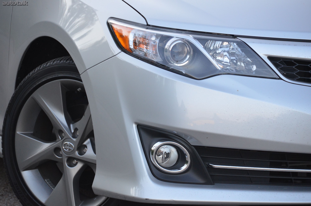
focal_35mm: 300
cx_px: 156
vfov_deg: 4.6
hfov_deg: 6.9
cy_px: 103
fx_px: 2586
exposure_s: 1/500
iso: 1600
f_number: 5.6
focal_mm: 200
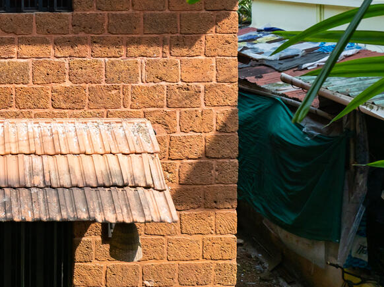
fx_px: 599
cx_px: -27
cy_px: -29
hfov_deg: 31.9
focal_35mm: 54
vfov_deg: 25.1
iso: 220
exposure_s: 1/2000
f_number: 2.8
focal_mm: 12.29
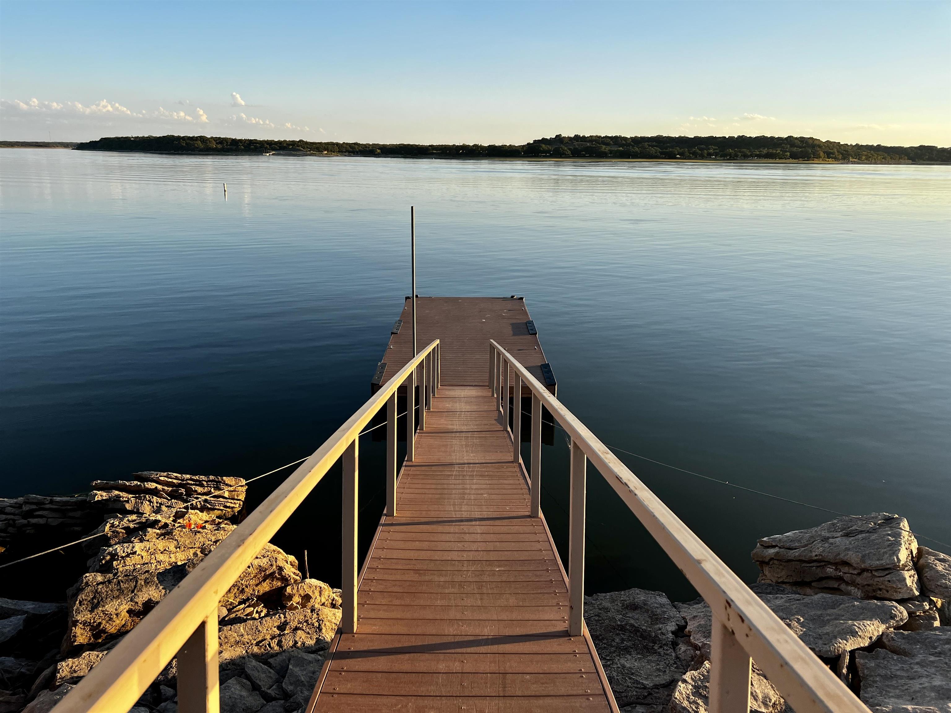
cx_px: 476
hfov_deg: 67.3
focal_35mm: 26
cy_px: 356
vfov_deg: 53.1
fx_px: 714
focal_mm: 5.7
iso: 50
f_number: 1.5
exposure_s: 1/1645
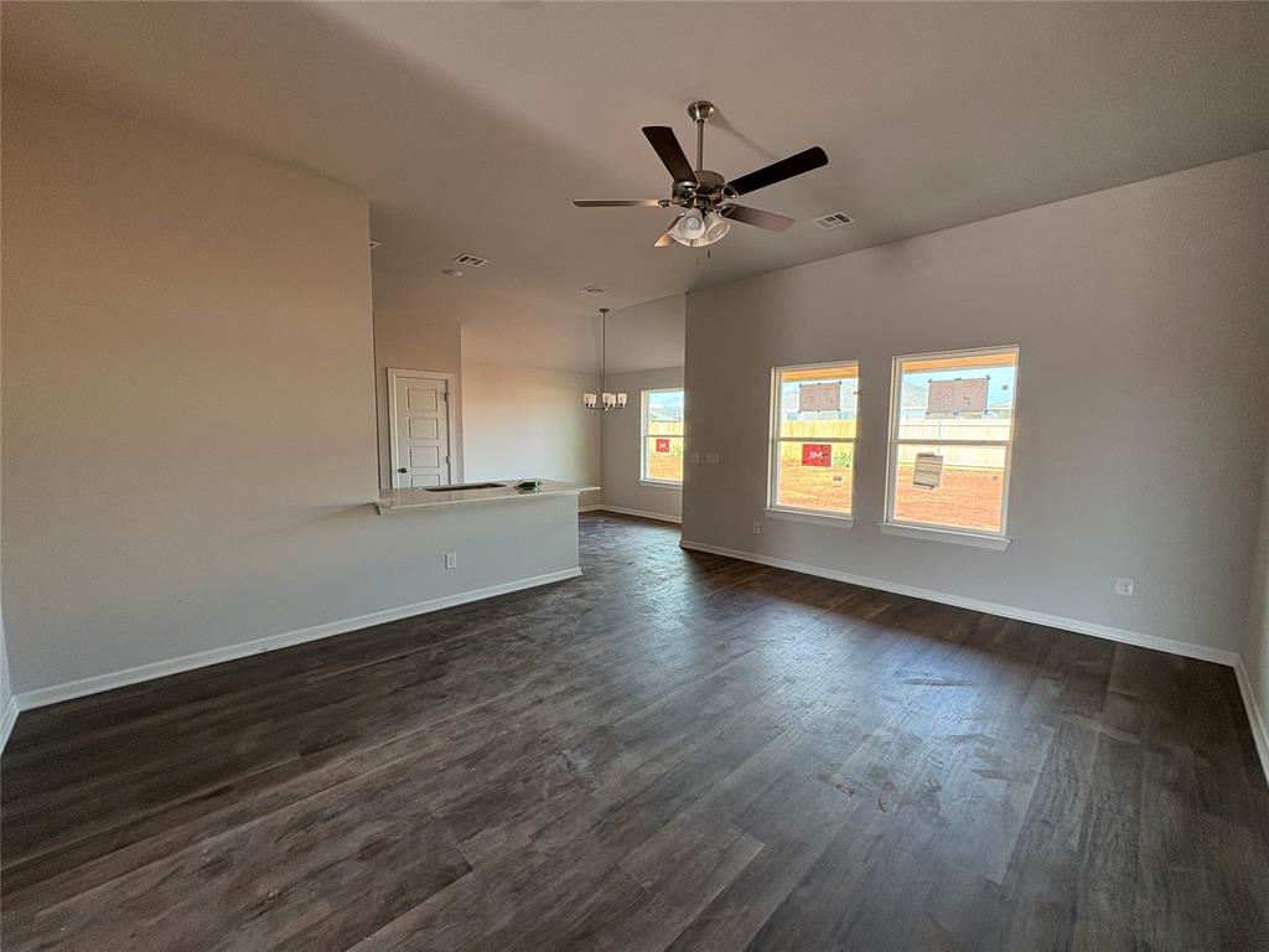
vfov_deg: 85.7
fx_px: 513
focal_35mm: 14
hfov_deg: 102.1
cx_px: 634
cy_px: 476
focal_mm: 2.22
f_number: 2.2
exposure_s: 1/99
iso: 100
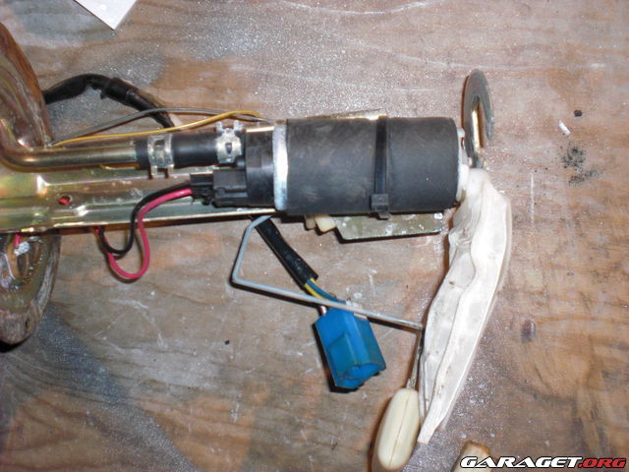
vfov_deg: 37.7
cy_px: 236
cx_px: 314
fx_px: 690
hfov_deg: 49.0
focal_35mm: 38
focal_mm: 6.3
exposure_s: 1/60
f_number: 3.1
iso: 200
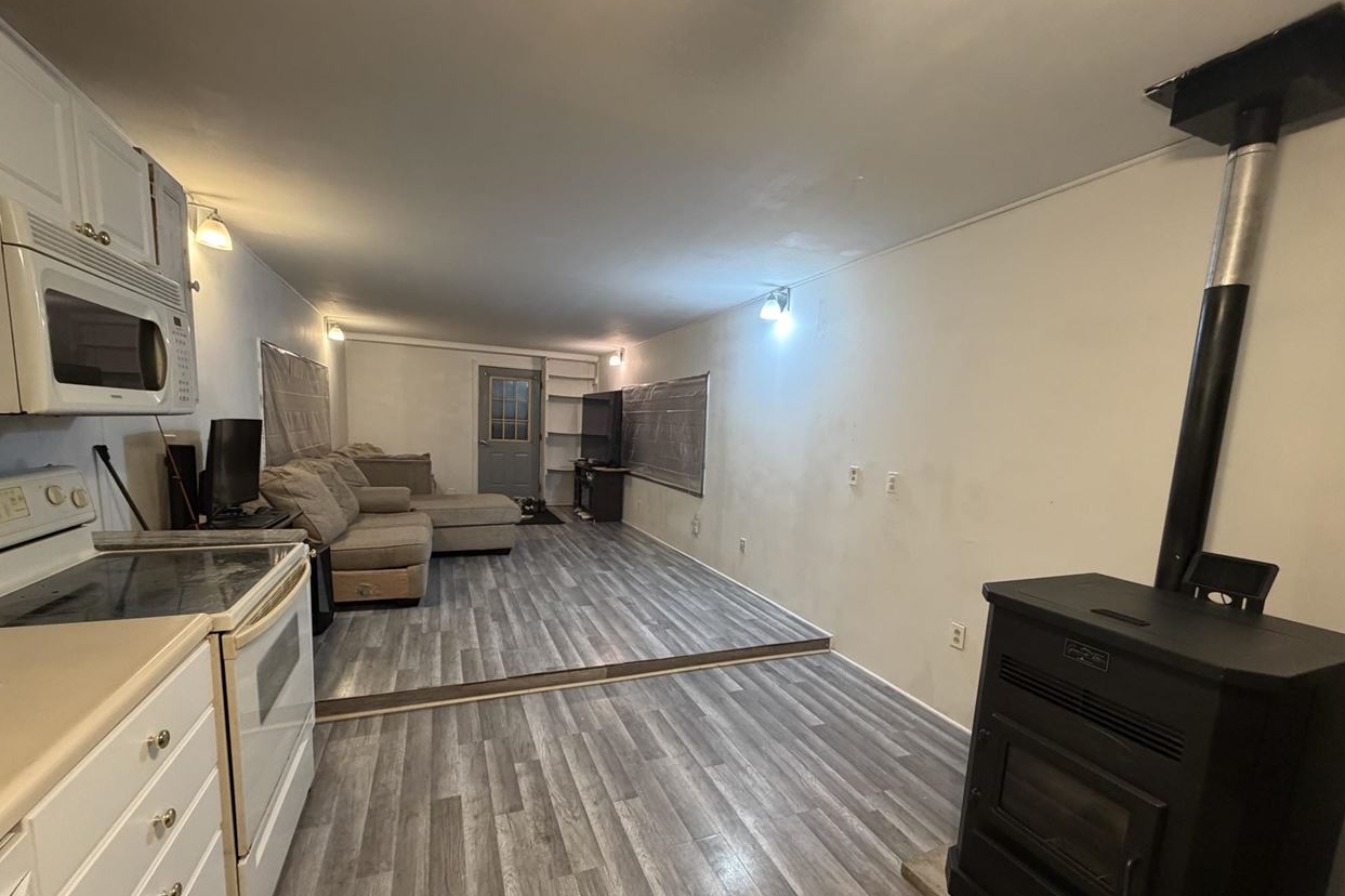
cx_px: 667
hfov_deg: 100.4
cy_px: 497
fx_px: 560
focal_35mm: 15
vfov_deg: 77.0
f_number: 2.2
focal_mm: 2.22
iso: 400
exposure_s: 1/60
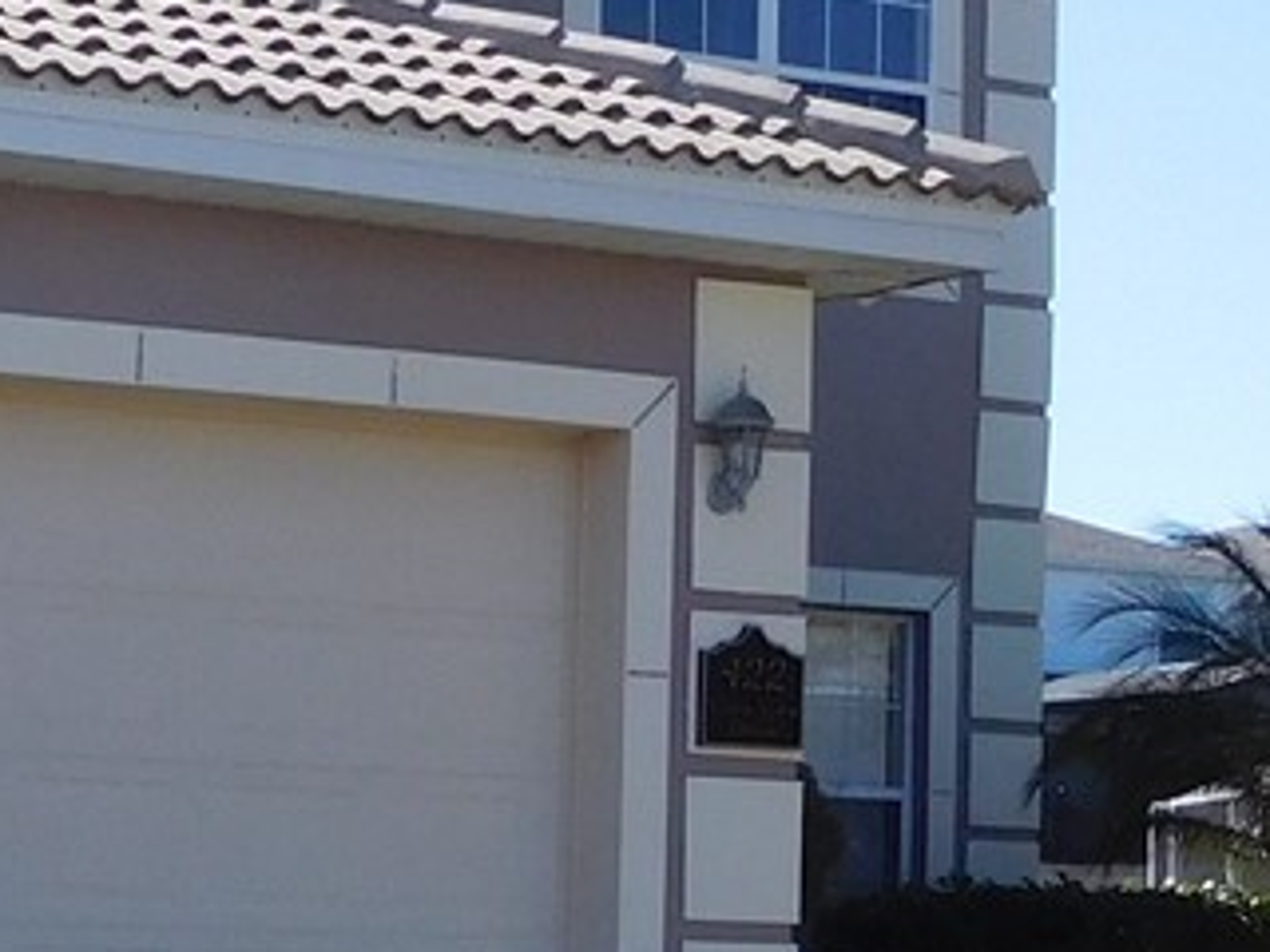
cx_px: -20
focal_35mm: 125
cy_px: 972
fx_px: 4586
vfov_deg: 11.7
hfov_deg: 15.5
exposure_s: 1/1000
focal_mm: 4.5
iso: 125
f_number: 3.4
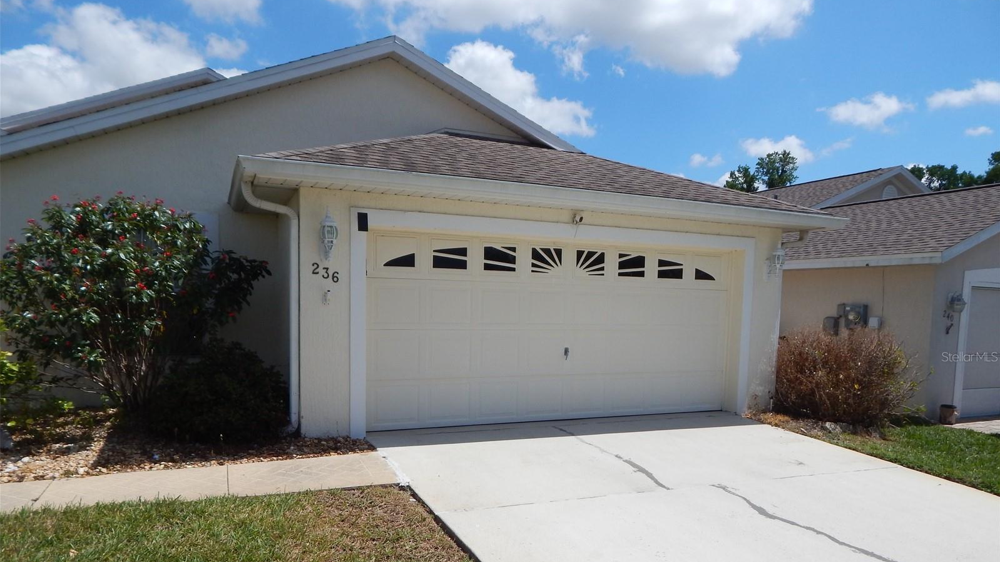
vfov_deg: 47.2
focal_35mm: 24
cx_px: 500
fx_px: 636
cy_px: 356
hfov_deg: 76.3
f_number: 6
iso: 125
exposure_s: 1/800
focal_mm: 4
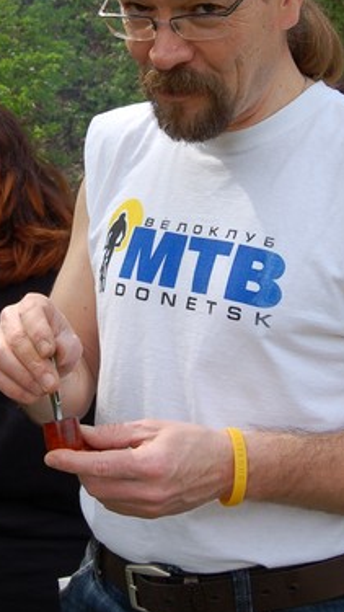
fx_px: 1459
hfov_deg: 13.4
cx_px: 157
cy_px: 163
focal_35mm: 90
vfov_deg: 23.5
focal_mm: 28
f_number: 7.1
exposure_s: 1/200
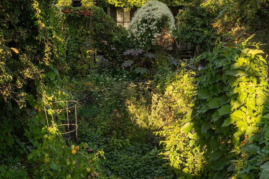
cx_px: 115
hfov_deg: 43.5
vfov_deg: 29.0
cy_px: 27
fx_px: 336
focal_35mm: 45
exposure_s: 1/30
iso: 800
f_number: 16
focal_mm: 24
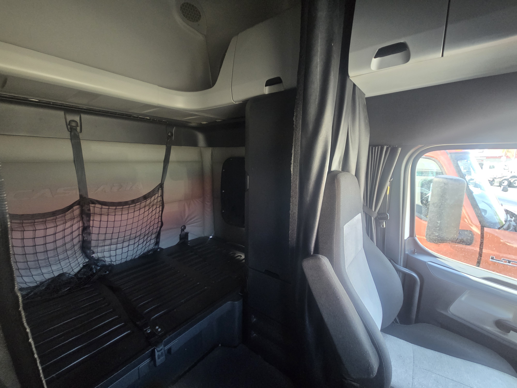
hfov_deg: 106.2
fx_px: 194
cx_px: 258
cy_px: 194
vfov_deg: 89.9
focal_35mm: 13
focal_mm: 2.2
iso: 500
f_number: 2.2
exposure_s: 1/60
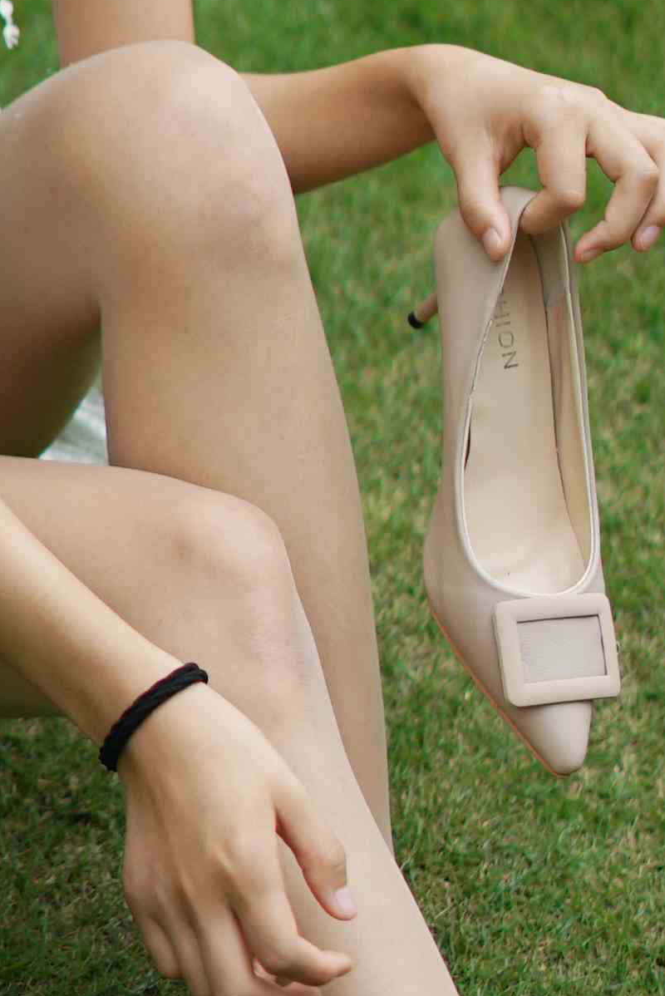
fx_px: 4898
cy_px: 287
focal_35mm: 177
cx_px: 111
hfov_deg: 7.8
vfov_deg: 11.6
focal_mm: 50
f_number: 1.8
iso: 200
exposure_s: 1/6400
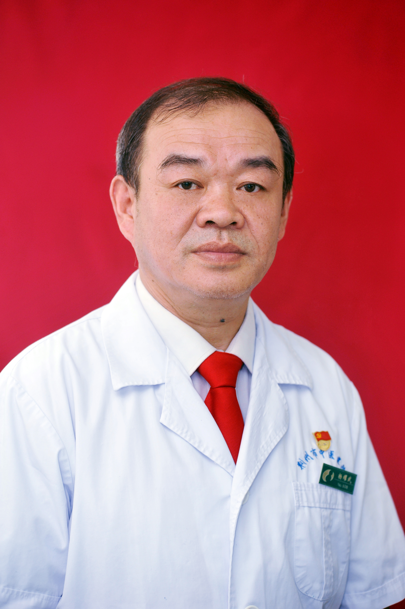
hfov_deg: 11.0
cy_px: 304
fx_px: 2112
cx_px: 202
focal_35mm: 125
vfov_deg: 16.4
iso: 1000
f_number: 4.5
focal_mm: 125
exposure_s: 1/60
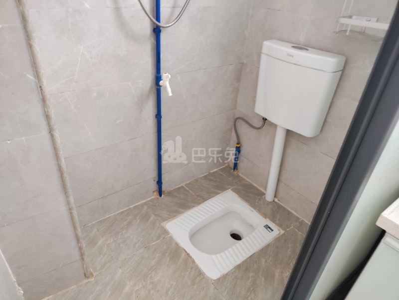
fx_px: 473
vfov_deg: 35.1
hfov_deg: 45.8
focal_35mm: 41
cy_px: 150
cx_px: 200
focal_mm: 5.59
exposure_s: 1/50
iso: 361
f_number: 1.88
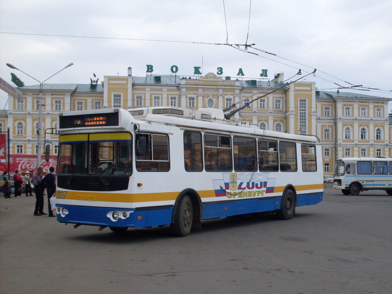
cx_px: 196
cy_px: 147
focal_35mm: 38
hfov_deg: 49.0
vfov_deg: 37.7
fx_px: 430
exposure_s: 1/125
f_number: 8.4
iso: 80
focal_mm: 6.3
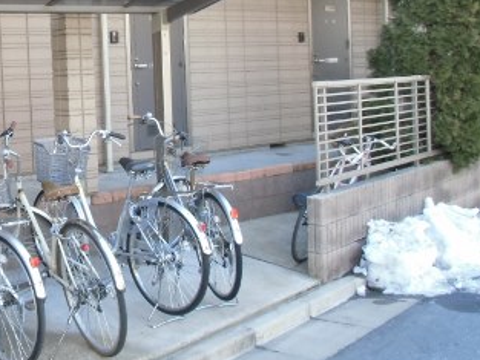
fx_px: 638
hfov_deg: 38.8
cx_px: 61
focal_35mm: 46
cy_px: 121
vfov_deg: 31.3
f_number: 3
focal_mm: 4.24
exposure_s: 1/100
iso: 200
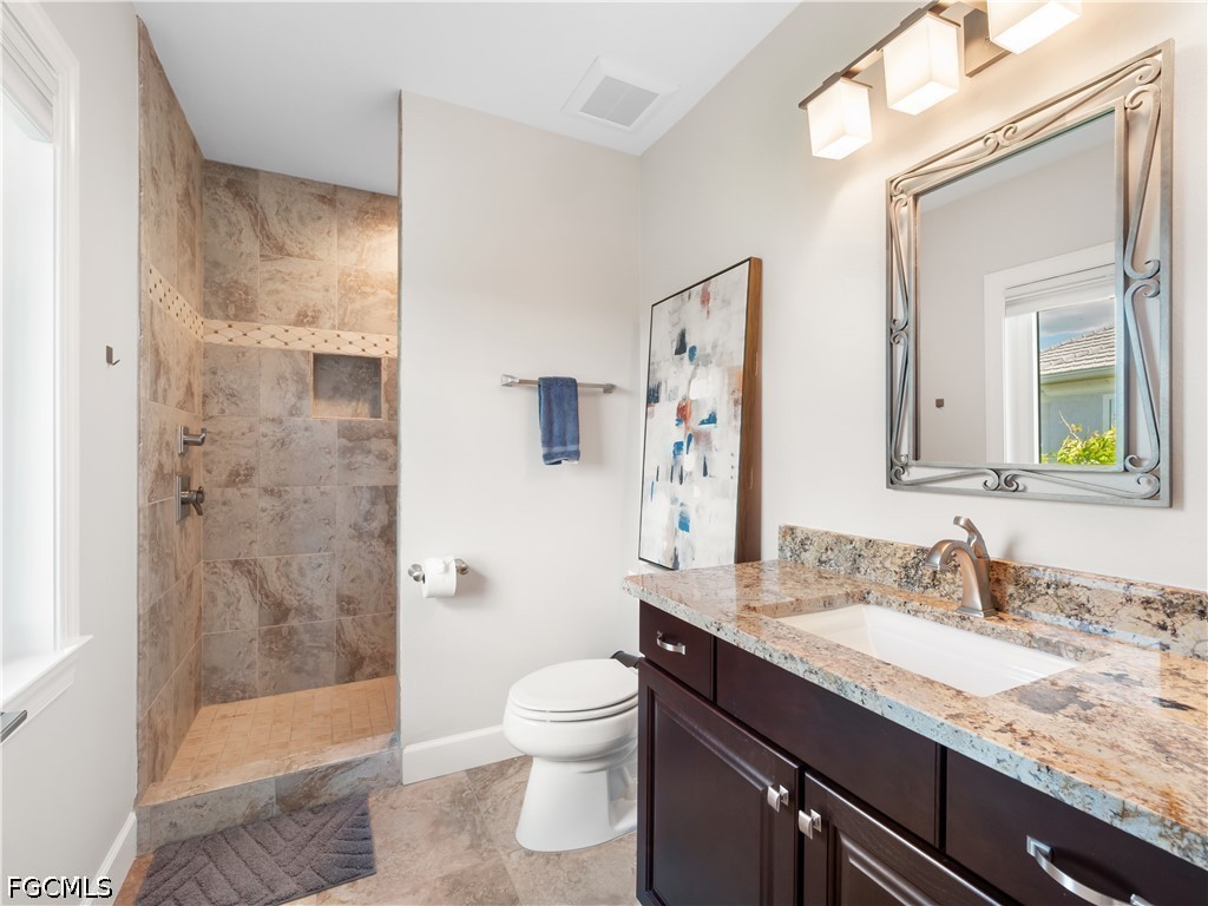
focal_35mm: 14
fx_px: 489
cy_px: 453
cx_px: 604
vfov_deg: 85.7
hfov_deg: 102.1
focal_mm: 7
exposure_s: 1/4
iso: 200
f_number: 7.1
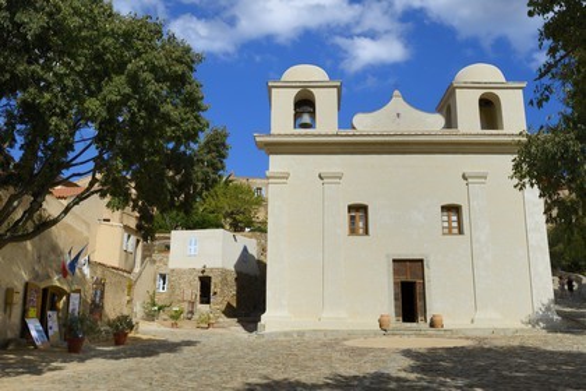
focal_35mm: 31
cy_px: 196
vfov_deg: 42.3
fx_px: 505
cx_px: 293
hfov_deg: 60.3
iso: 200
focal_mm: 31
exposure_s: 1/250
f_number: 14
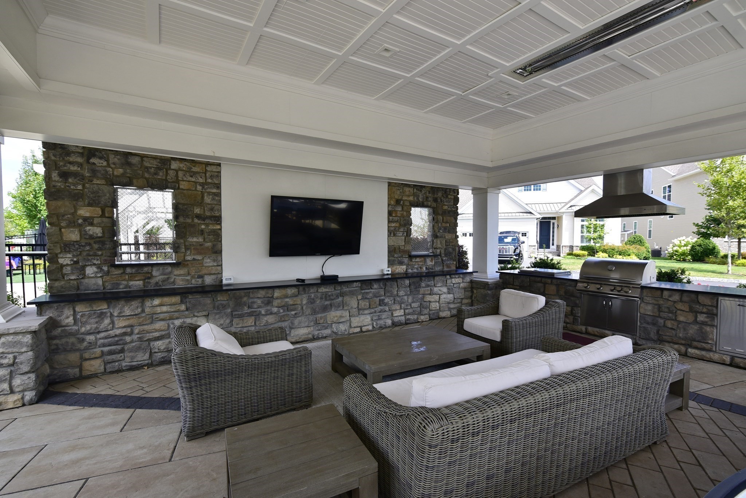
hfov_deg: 96.7
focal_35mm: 16
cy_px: 249
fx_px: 332
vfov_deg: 73.8
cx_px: 373
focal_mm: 16
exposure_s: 1/320
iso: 400
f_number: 9
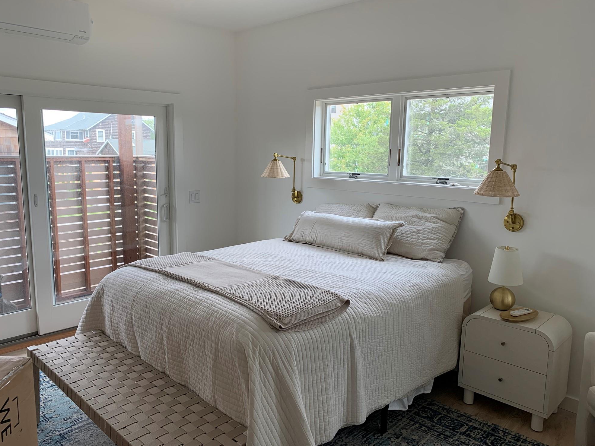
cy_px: 225
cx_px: 291
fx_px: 464
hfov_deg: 65.3
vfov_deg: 51.4
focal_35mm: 27
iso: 32
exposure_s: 1/122
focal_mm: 4.25
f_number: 1.8
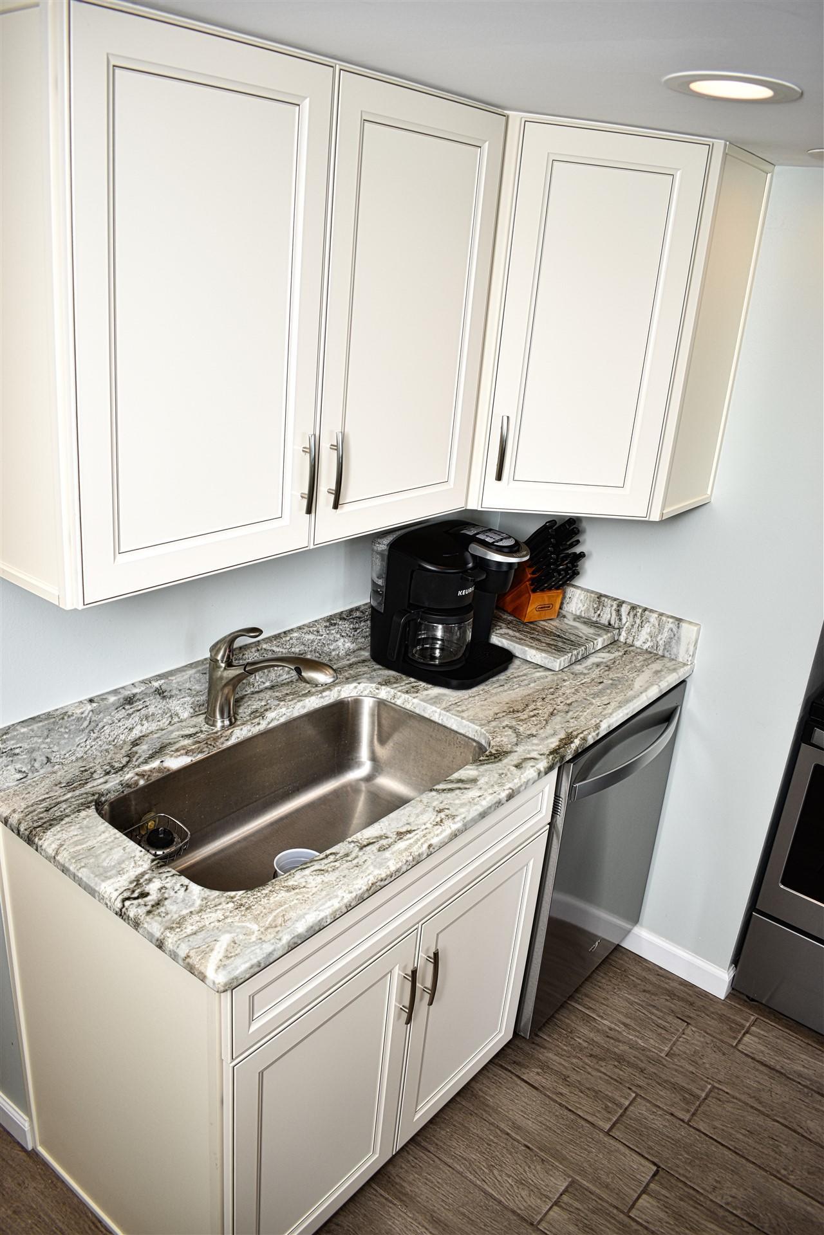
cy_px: 618
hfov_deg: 47.9
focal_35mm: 27
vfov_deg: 67.4
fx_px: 927
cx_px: 412
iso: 100
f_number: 3.5
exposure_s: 1/60
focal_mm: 18
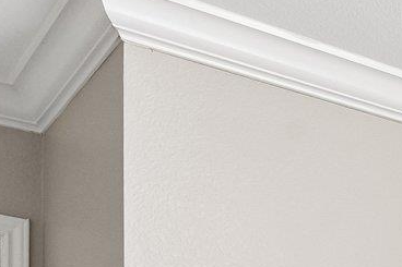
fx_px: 871
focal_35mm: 78
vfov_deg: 14.0
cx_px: 792
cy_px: 572
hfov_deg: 18.2
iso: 320
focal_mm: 14
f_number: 8
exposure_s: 1/15
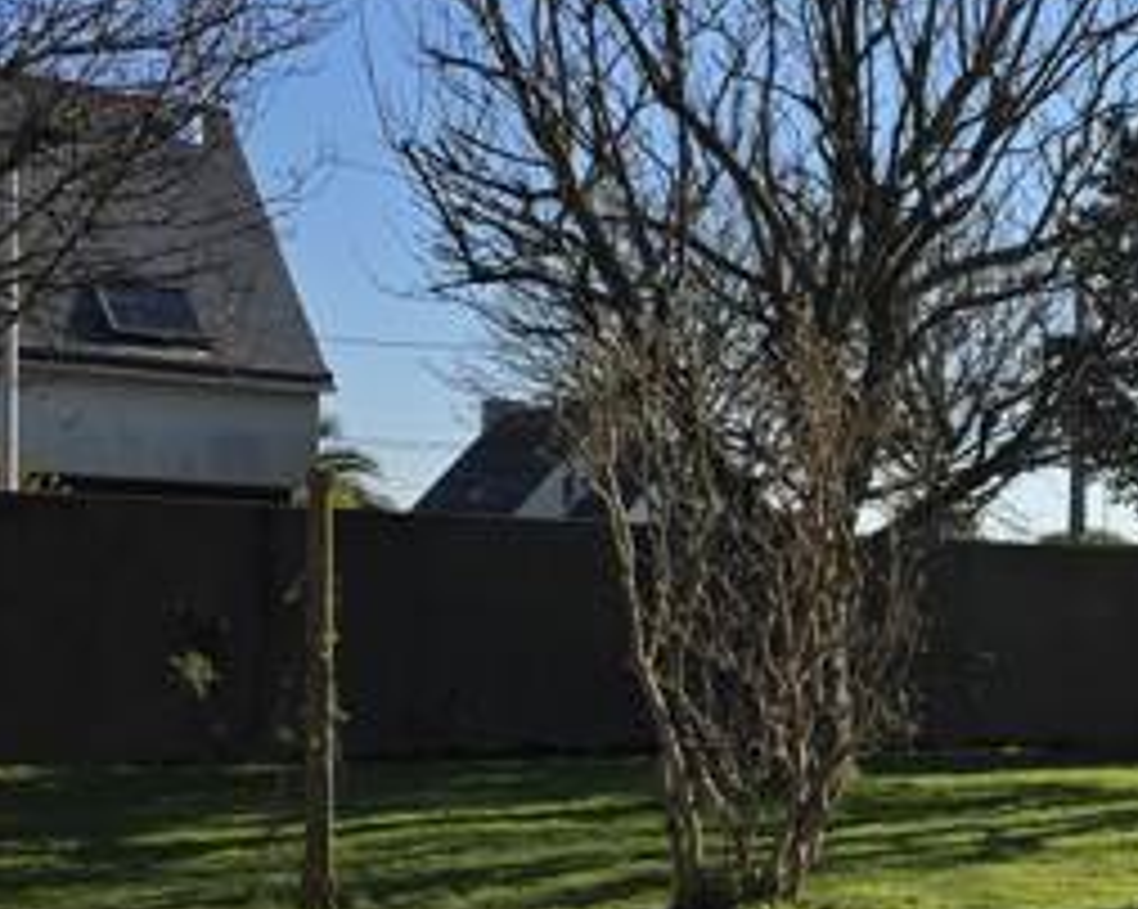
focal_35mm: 71
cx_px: 1385
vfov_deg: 21.3
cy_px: 706
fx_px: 2389
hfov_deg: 24.2
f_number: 1.7
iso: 80
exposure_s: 1/6574
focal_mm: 6.3
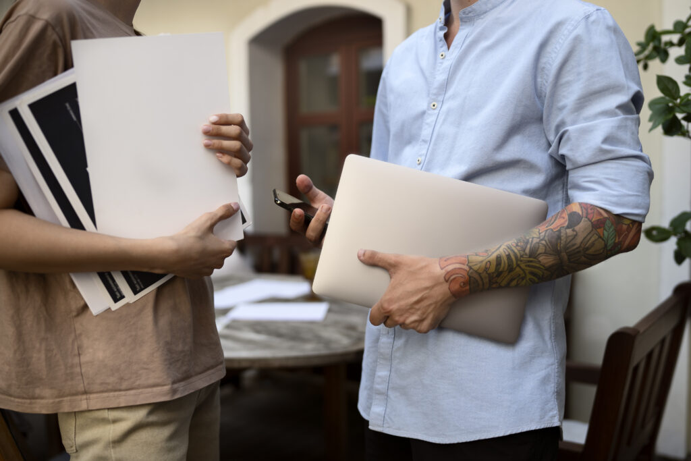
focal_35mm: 35
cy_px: 230
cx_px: 346
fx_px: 672
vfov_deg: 37.9
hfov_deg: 54.4
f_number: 2
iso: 320
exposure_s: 1/800
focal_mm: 35
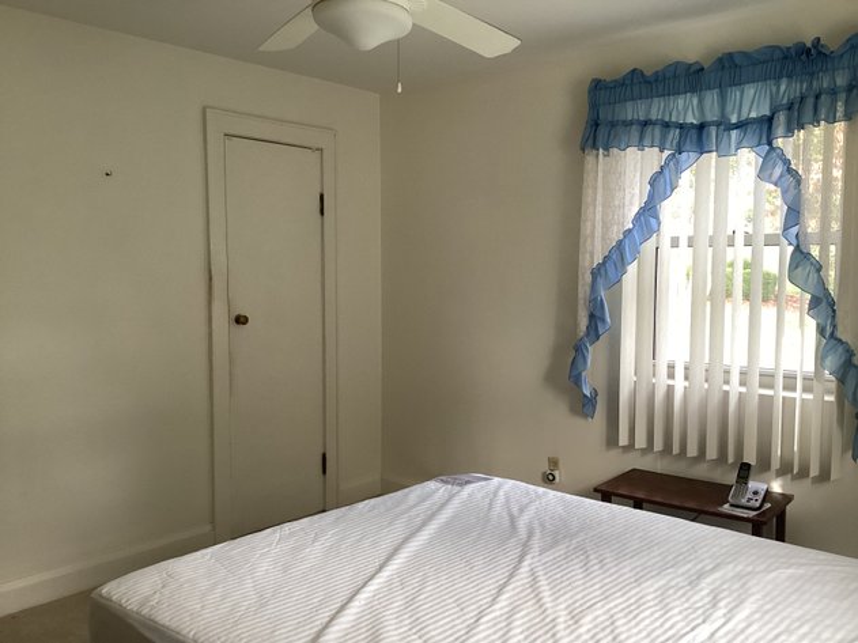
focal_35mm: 31
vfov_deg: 45.4
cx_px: 429
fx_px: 768
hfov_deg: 58.4
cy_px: 322
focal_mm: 3.3
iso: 125
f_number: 2.4
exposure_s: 1/60
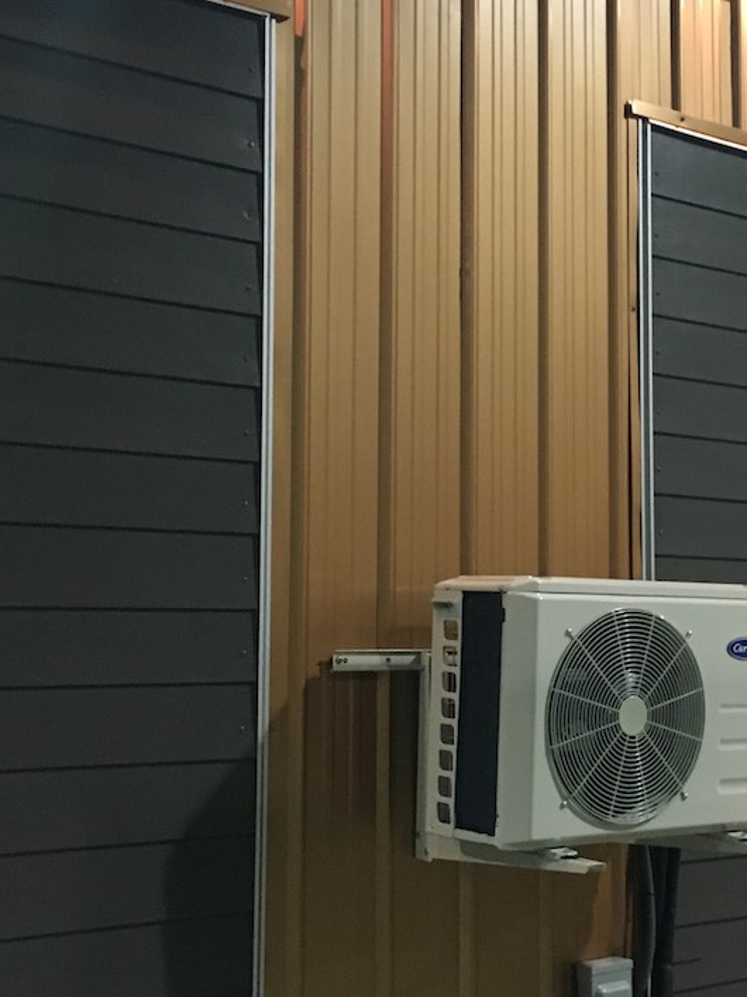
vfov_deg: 34.4
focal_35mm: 56
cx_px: 465
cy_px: 510
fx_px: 1612
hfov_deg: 26.0
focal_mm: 4.15
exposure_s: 1/15
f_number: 2.2
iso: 200
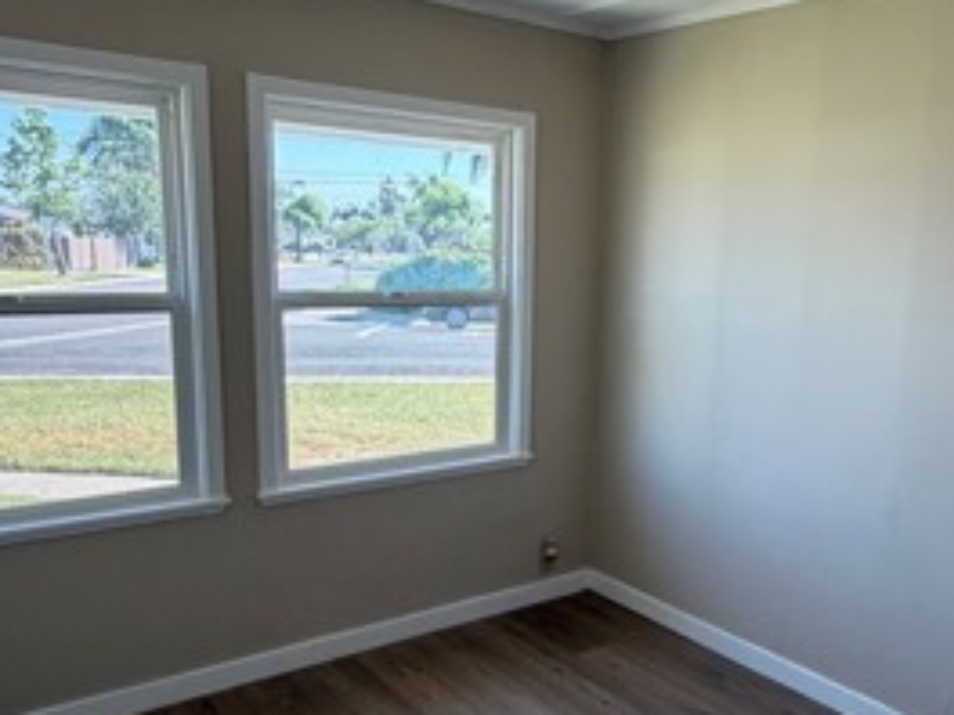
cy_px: 412
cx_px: 625
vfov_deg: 41.7
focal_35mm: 34
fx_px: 937
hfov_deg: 53.0
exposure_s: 1/121
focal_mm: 2.22
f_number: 2.2
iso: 100
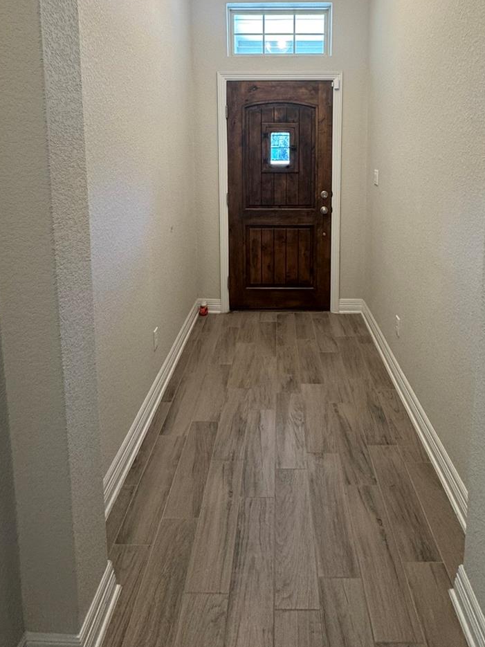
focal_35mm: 23
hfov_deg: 58.7
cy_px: 191
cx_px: 271
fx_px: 430
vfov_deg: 70.6
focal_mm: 2.22
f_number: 2.2
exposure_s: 1/60
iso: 160
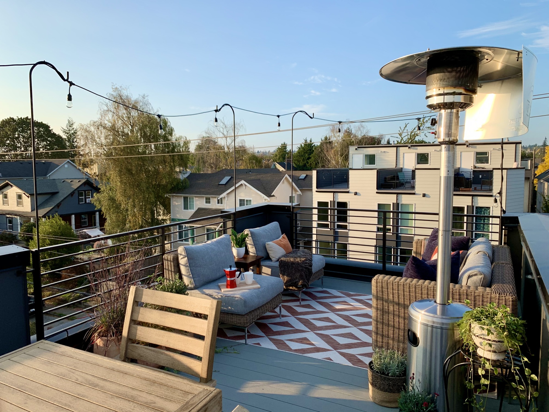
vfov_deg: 53.1
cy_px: 206
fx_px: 412
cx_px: 274
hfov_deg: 67.3
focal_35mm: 26
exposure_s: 1/962
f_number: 1.8
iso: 25
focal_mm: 4.25
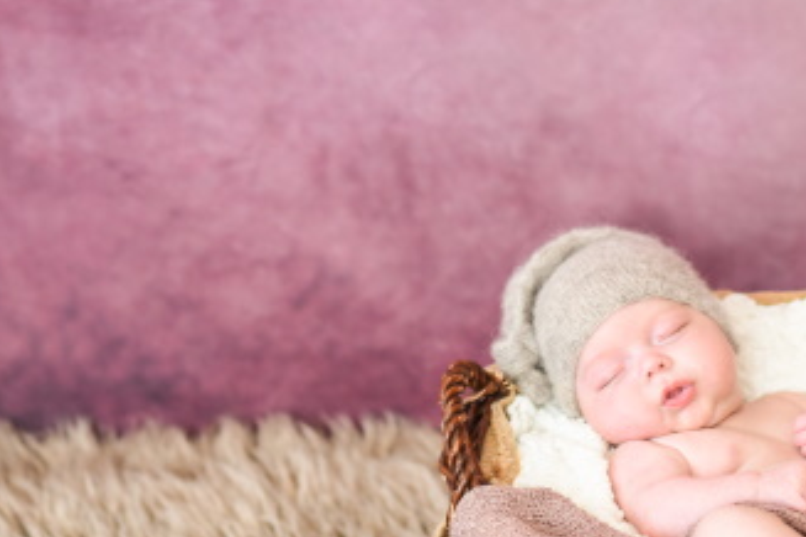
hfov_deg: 13.1
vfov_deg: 8.8
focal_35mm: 156
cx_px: 648
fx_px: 3492
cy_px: 405
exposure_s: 1/160
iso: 800
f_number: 3.2
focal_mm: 85
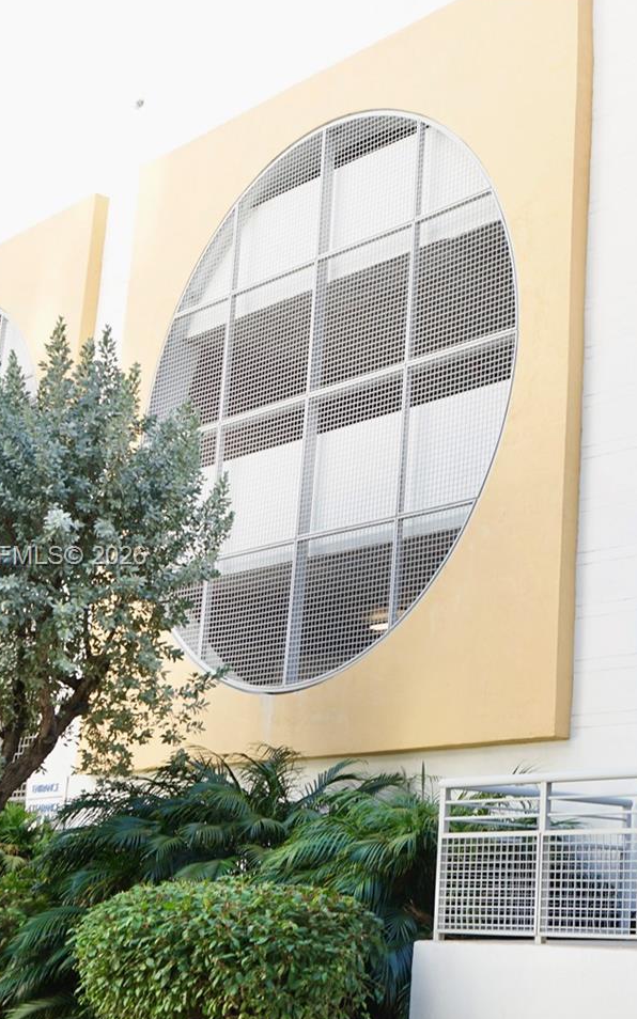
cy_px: 558
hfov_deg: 23.2
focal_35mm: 53
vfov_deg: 38.2
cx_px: 669
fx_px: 1473
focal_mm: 31
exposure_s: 1/80
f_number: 4.5
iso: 100
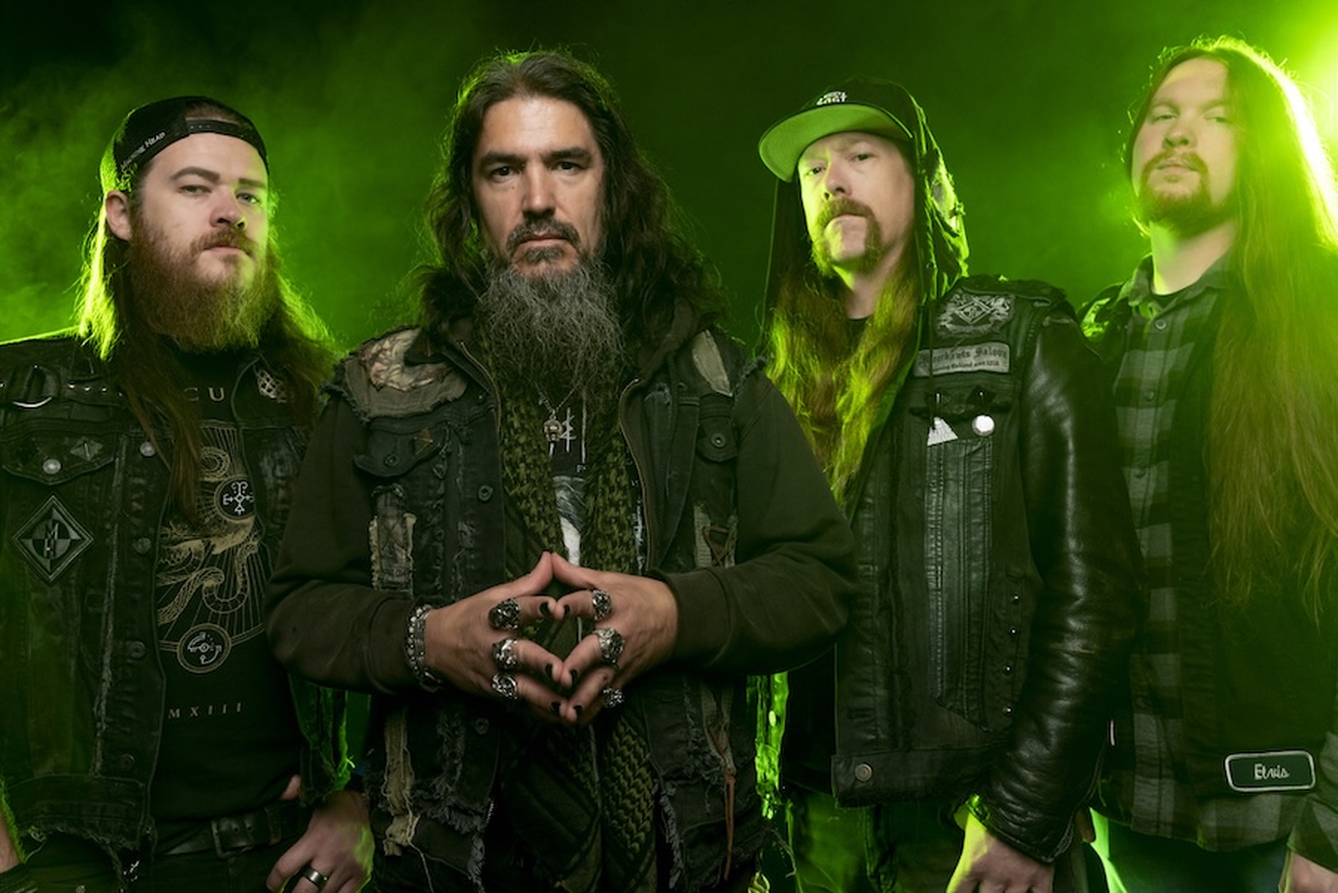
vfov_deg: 42.4
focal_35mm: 31
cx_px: 669
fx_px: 1153
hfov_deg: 60.3
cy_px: 446
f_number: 5.6
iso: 800
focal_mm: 31
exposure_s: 1/125
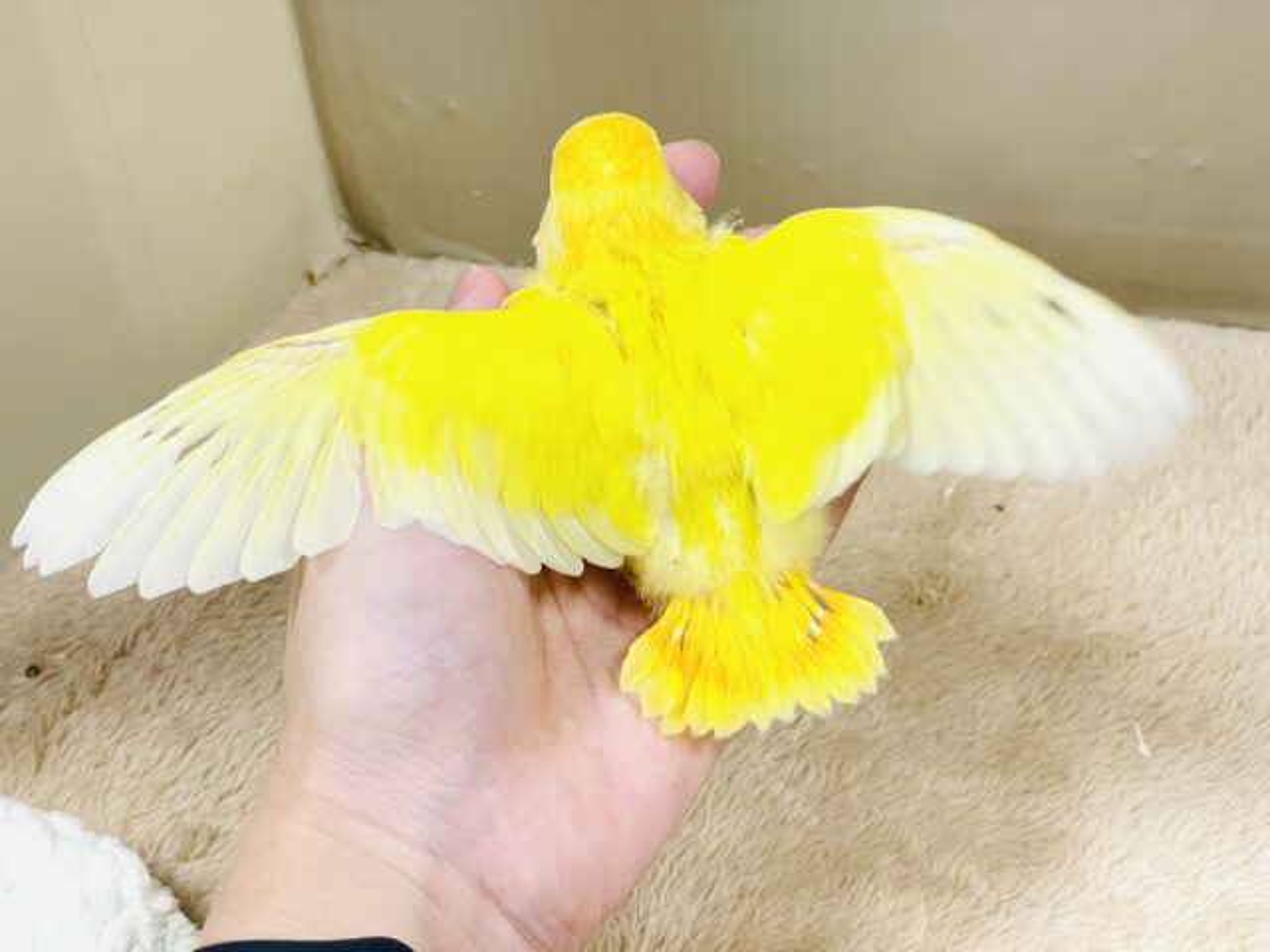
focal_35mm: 52
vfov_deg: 28.0
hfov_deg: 36.8
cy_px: 476
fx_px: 1908
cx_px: 635
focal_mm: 6
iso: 80
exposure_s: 1/99
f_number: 2
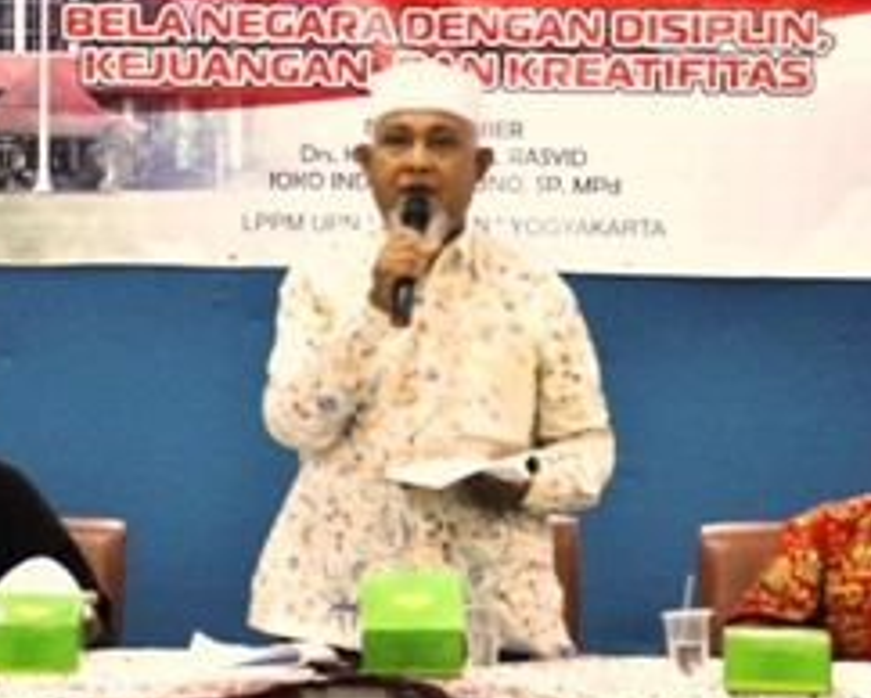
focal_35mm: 234
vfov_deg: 6.6
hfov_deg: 8.3
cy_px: 219
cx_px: 471
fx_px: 6037
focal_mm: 90
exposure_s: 1/80
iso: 1600
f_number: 5.6
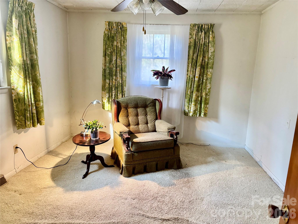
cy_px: 112
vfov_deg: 53.1
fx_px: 224
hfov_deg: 67.3
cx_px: 149
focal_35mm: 26
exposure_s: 1/60
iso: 320
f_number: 1.6
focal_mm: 5.96
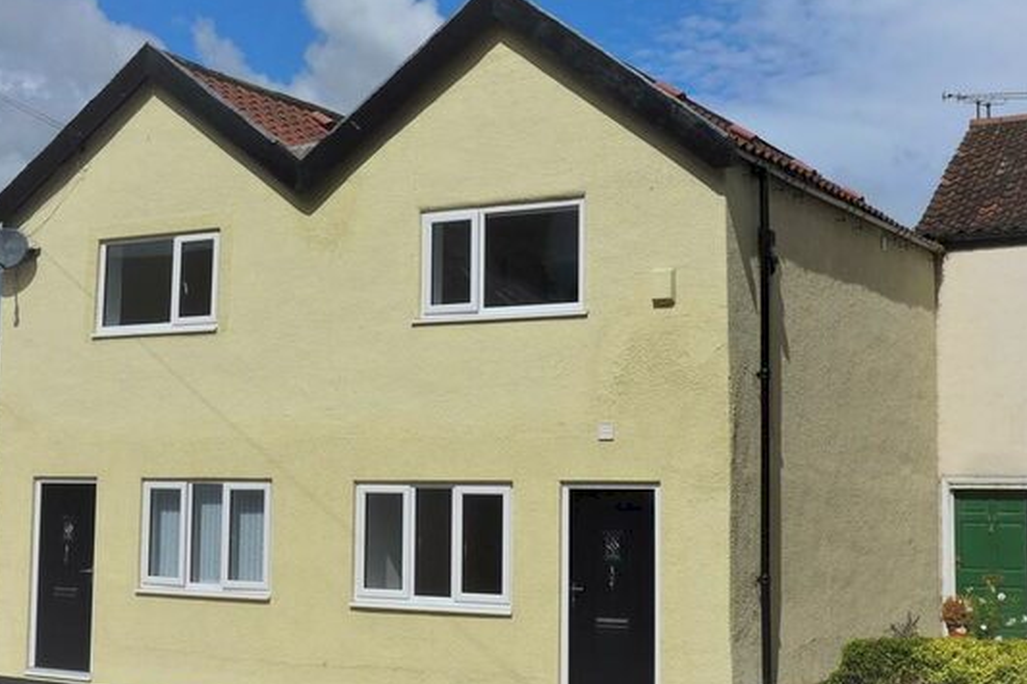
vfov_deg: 29.2
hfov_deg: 42.7
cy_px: 348
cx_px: 568
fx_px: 1312
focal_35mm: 46
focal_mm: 6.9
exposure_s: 1/2000
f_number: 4.5
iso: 80
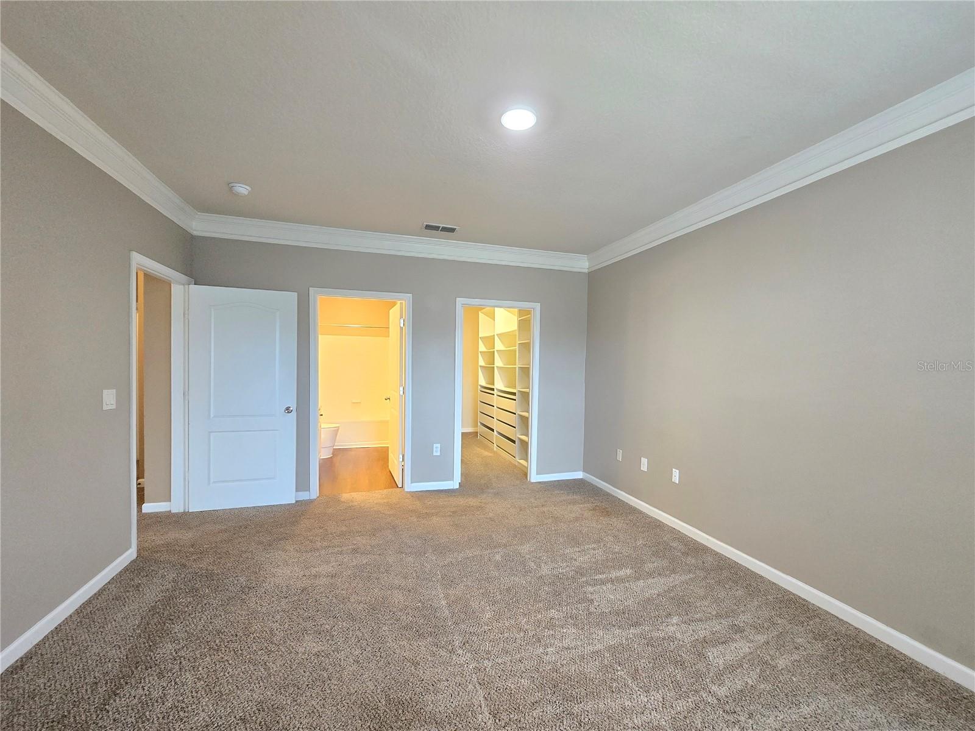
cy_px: 366
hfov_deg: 106.2
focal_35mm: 13
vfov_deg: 89.9
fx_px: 366
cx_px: 488
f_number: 2.2
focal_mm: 2.2
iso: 640
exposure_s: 1/60
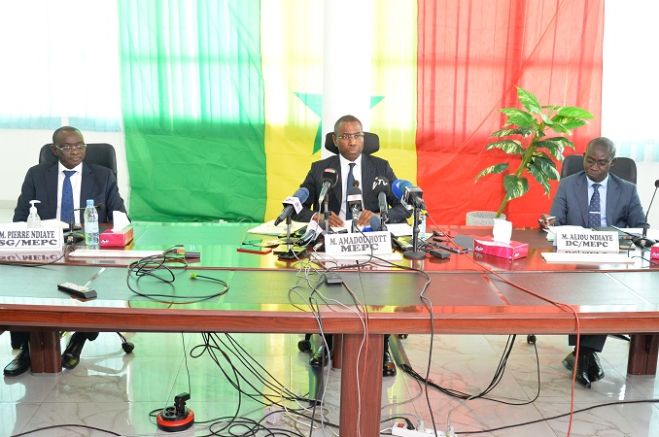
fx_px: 713
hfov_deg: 49.6
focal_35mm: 39
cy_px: 218
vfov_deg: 34.1
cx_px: 334
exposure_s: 1/100
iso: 4000
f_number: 5
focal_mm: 38
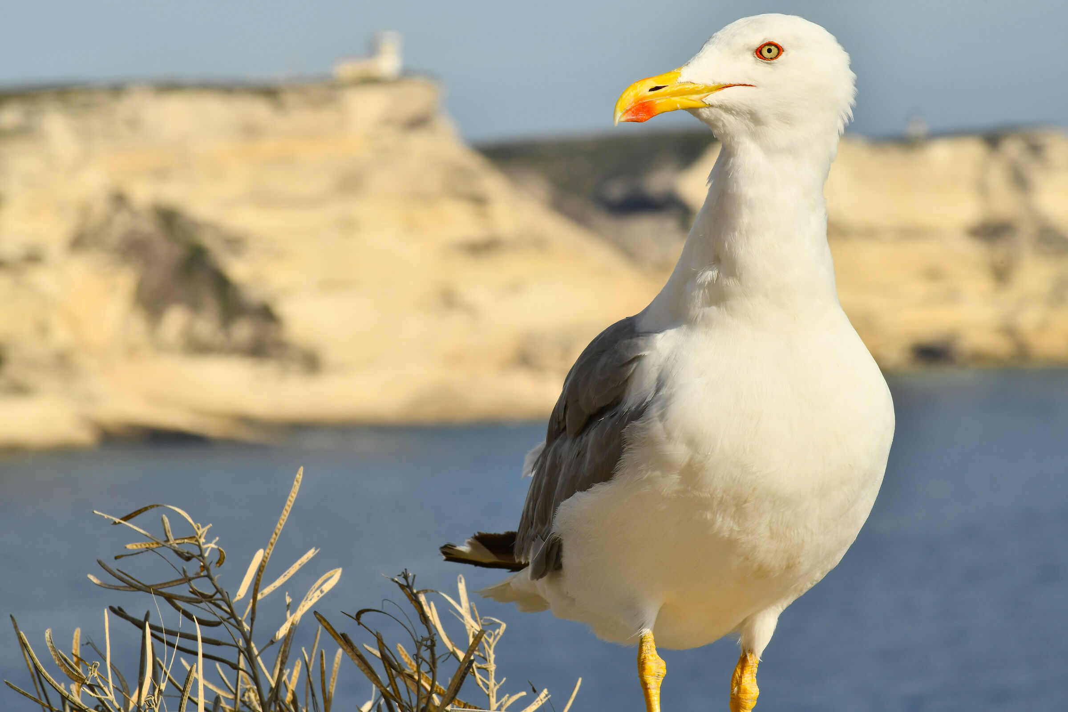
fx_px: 5933
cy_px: 356
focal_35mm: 200
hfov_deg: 10.3
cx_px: 534
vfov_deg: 6.9
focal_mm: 200
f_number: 18
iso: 400
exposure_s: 1/640
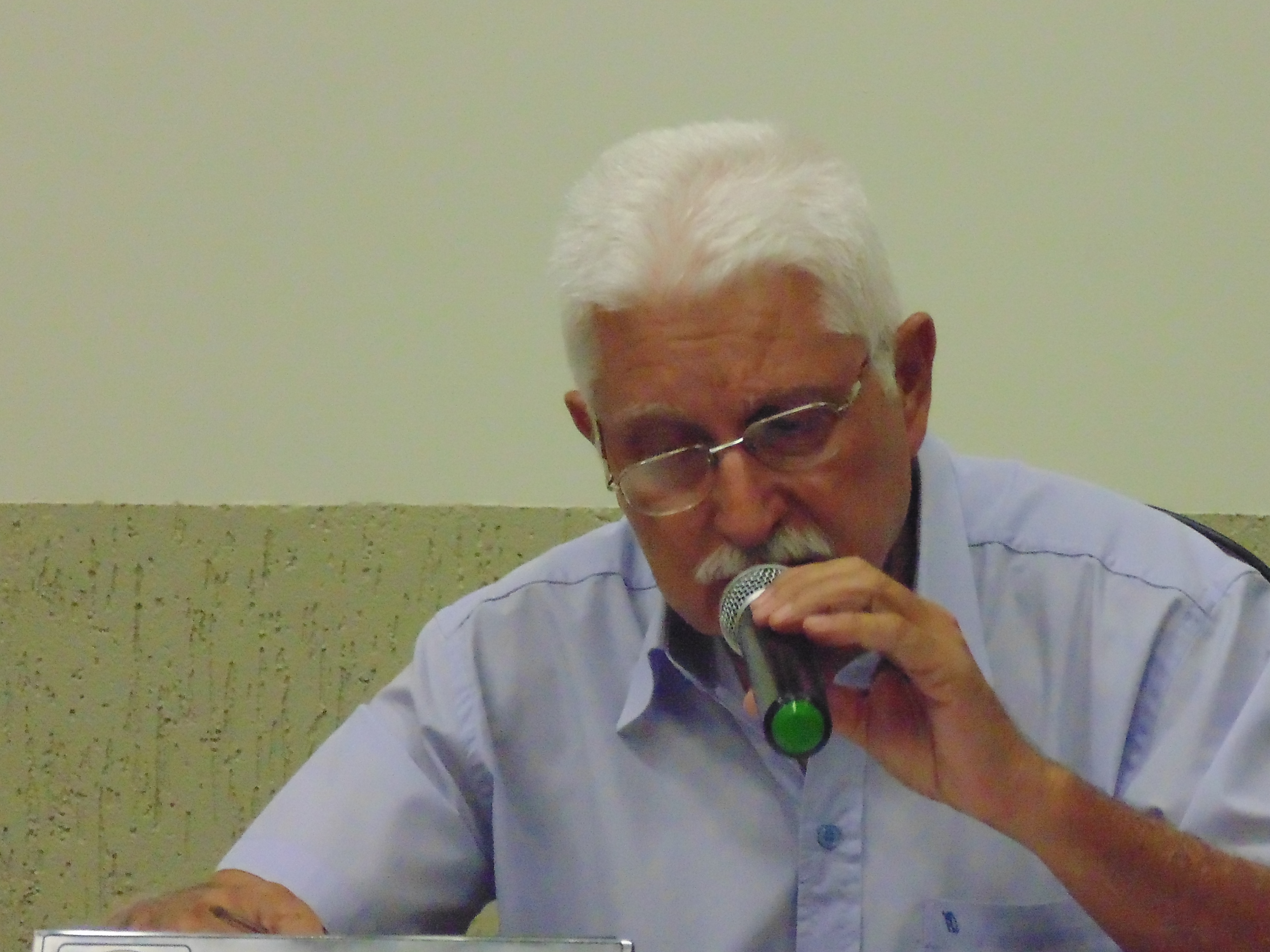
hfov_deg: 5.2
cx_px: 745
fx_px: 13979
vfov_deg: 3.9
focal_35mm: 381
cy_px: 441
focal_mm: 50.1
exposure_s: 1/30
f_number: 5.8
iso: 800
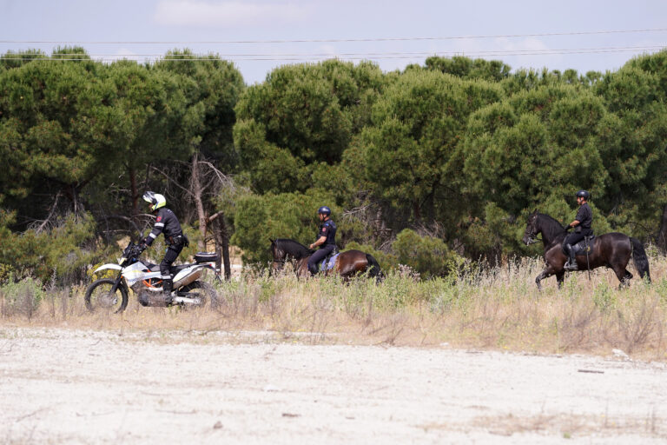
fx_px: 3168
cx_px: 334
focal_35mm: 171
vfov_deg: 8.0
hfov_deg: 12.0
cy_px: 222
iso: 400
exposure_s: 1/2000
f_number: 4.5
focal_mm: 171
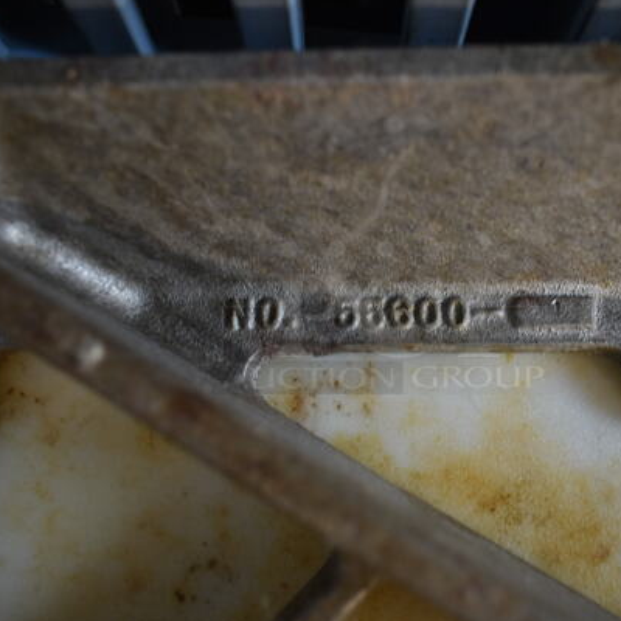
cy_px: 312
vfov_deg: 47.2
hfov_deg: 46.8
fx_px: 710
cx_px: 385
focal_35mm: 35
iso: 200
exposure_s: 1/30
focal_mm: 18
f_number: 3.5
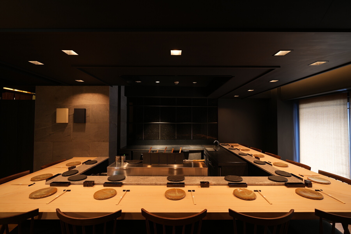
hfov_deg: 96.7
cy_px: 117
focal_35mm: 16
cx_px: 176
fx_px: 156
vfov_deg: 73.7
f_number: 8
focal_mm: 16
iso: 400
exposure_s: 2
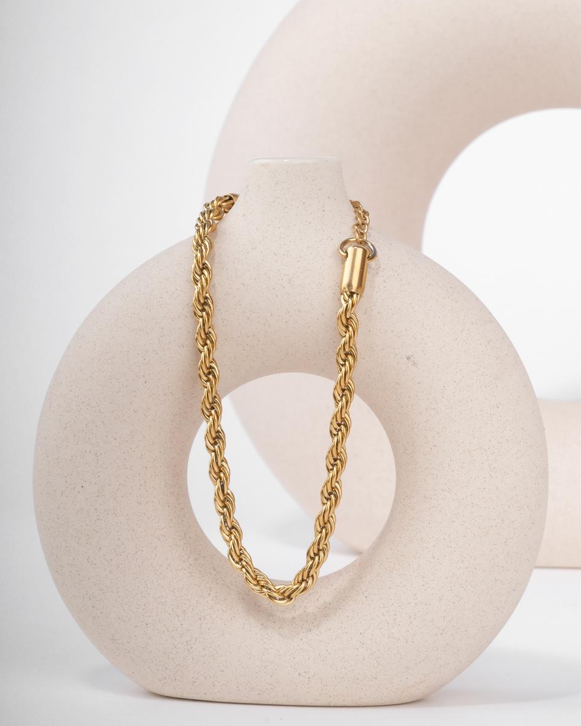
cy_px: 390
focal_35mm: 103
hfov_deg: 14.9
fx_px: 2214
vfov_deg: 18.6
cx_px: 290
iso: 400
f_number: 22
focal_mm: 60.8
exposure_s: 1/200
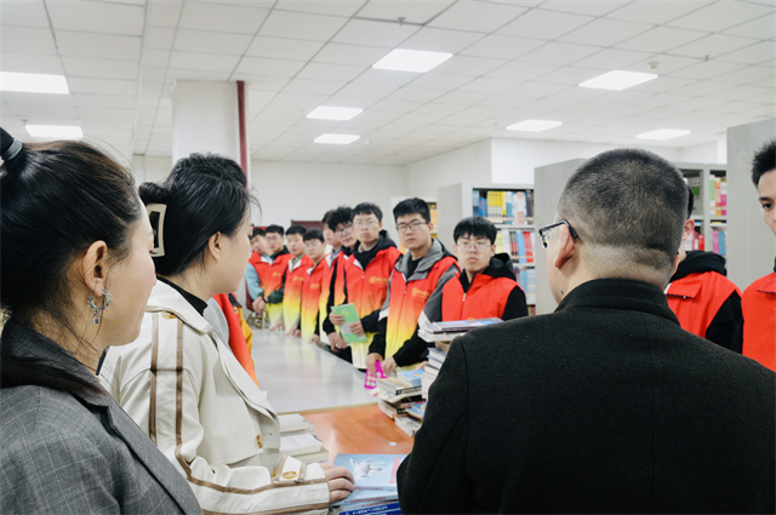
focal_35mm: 31
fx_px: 667
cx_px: 388
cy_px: 258
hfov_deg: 60.3
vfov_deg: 42.2
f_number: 7.1
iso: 4000
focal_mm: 31
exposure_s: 1/125
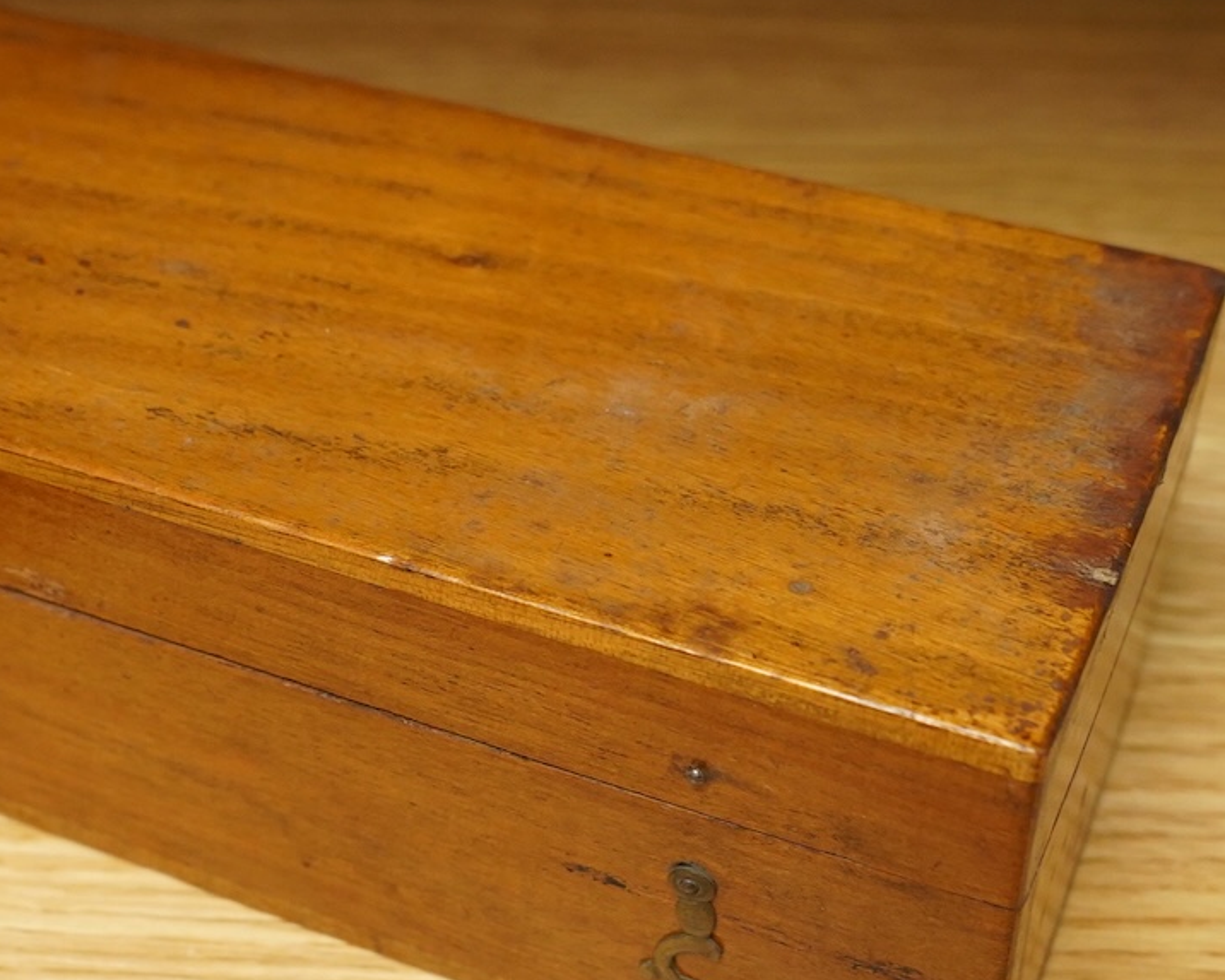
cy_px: 493
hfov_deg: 29.8
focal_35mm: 63
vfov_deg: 24.2
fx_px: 2284
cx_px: 398
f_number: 5.6
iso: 2500
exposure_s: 1/160
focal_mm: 28
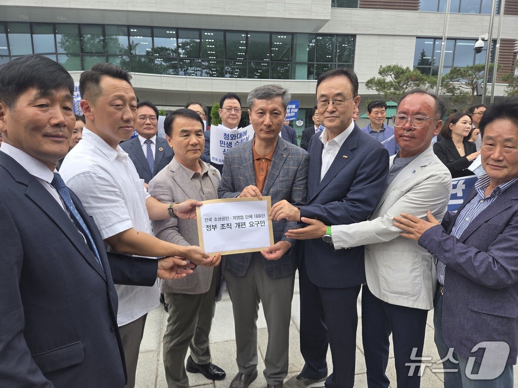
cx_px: 259
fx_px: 344
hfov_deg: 73.9
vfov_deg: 58.9
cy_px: 194
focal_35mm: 23
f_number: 1.8
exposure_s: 1/1380
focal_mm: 5.4
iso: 80
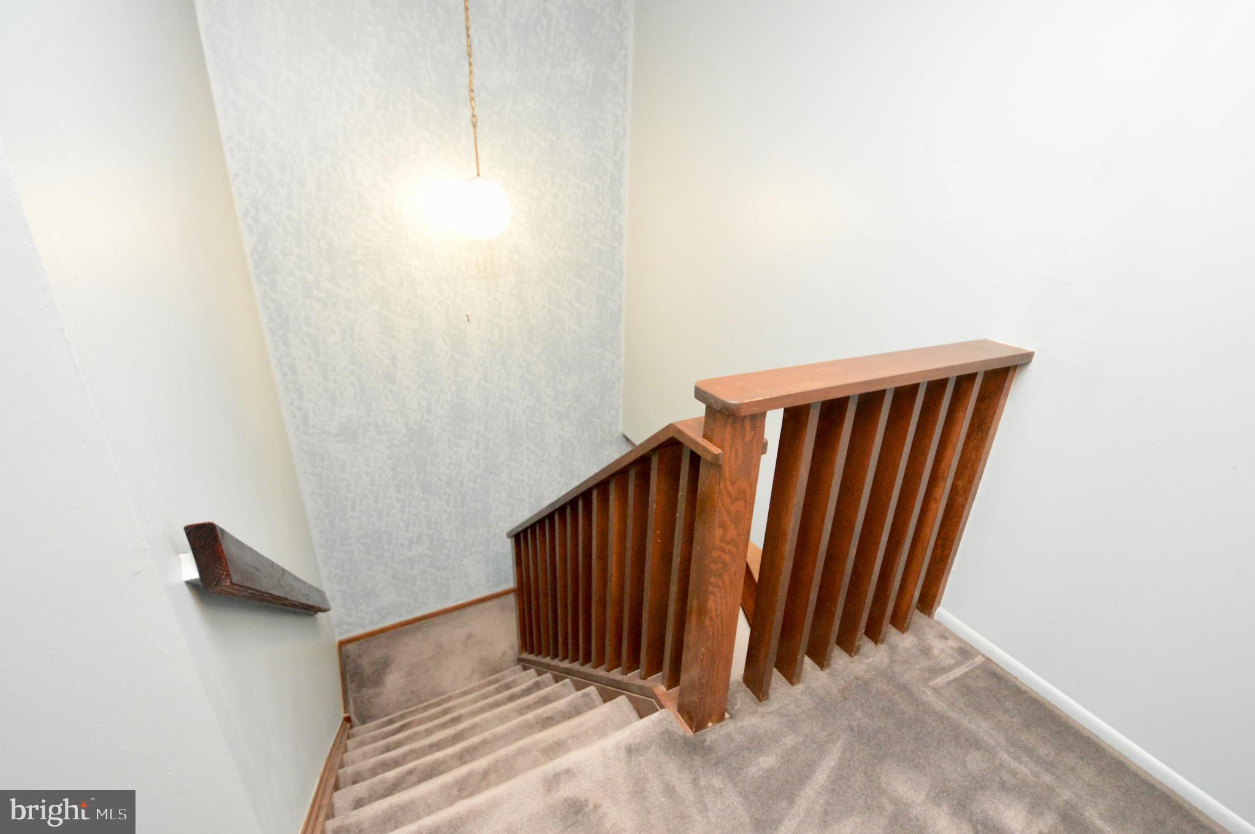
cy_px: 417
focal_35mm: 15
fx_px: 522
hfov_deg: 100.4
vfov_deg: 77.2
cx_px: 628
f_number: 3.5
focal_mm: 10
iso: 2500
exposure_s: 1/60
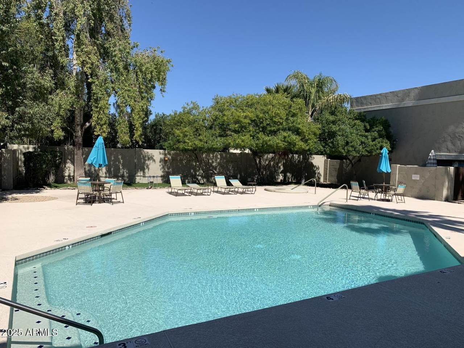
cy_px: 174
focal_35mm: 26
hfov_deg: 67.3
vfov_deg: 53.1
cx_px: 232
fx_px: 349
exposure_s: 1/3289
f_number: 1.8
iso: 25
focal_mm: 4.25
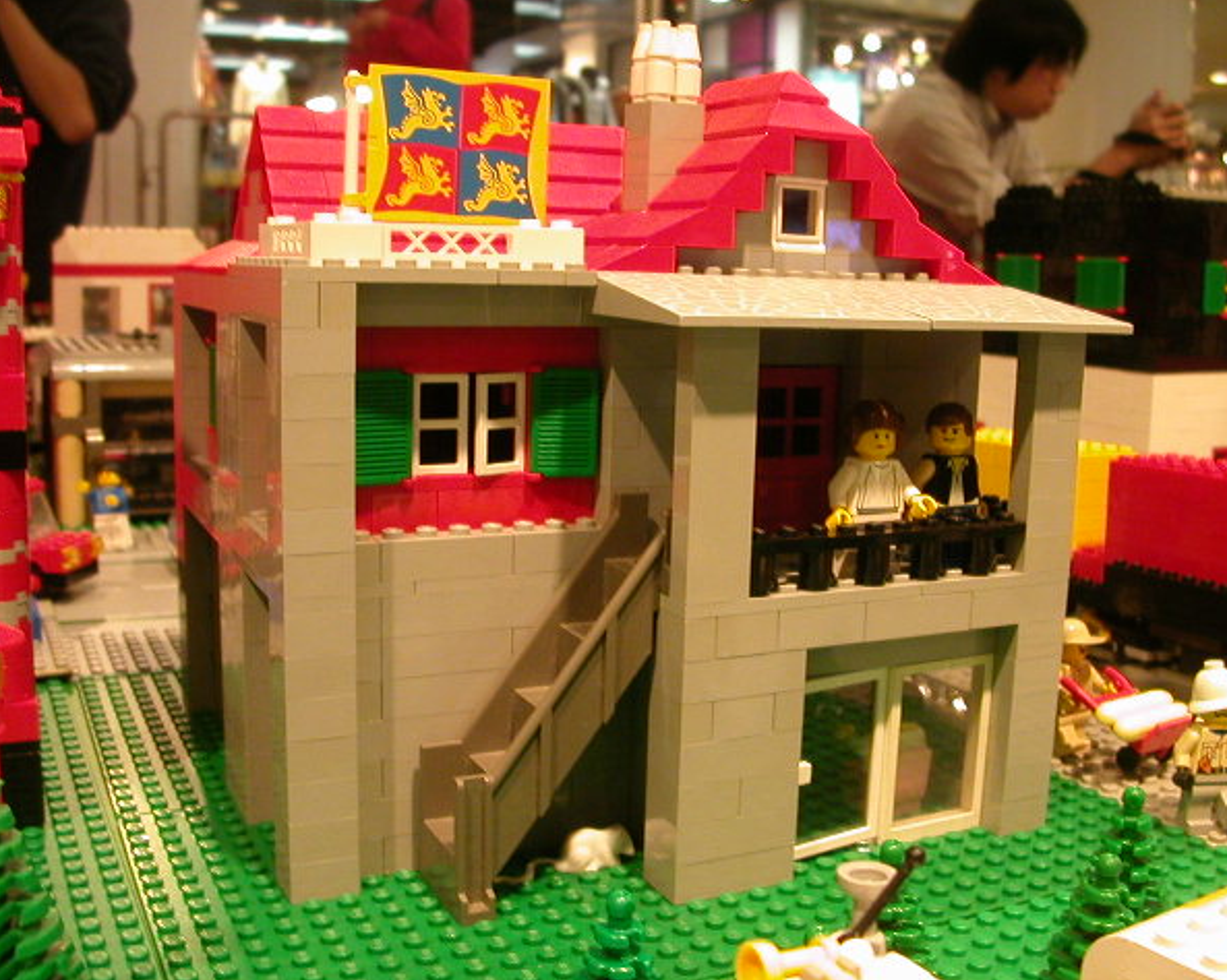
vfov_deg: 38.2
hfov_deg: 46.8
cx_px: 654
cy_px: 488
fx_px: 1416
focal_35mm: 39
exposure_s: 1/26
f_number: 2.7
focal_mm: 5.6
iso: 184
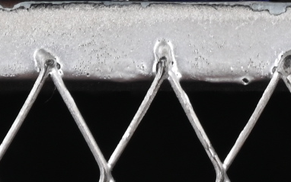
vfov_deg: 2.3
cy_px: -440
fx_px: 4419
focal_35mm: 557
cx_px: 286
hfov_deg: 3.8
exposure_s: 1/60
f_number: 7.1
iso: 160
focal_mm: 50
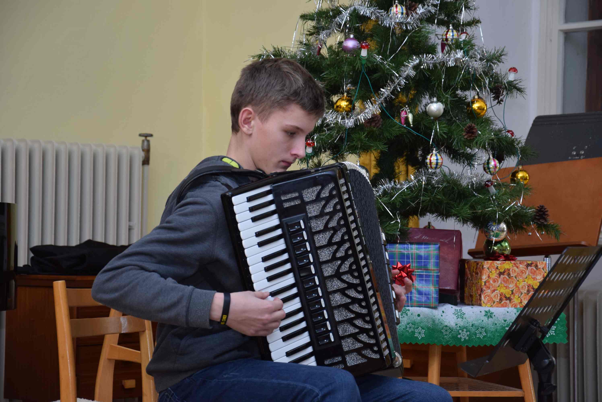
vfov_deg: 11.4
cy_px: 201
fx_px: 2008
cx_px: 301
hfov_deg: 17.0
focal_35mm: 120
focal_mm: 80
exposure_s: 1/100
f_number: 5.3
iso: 400
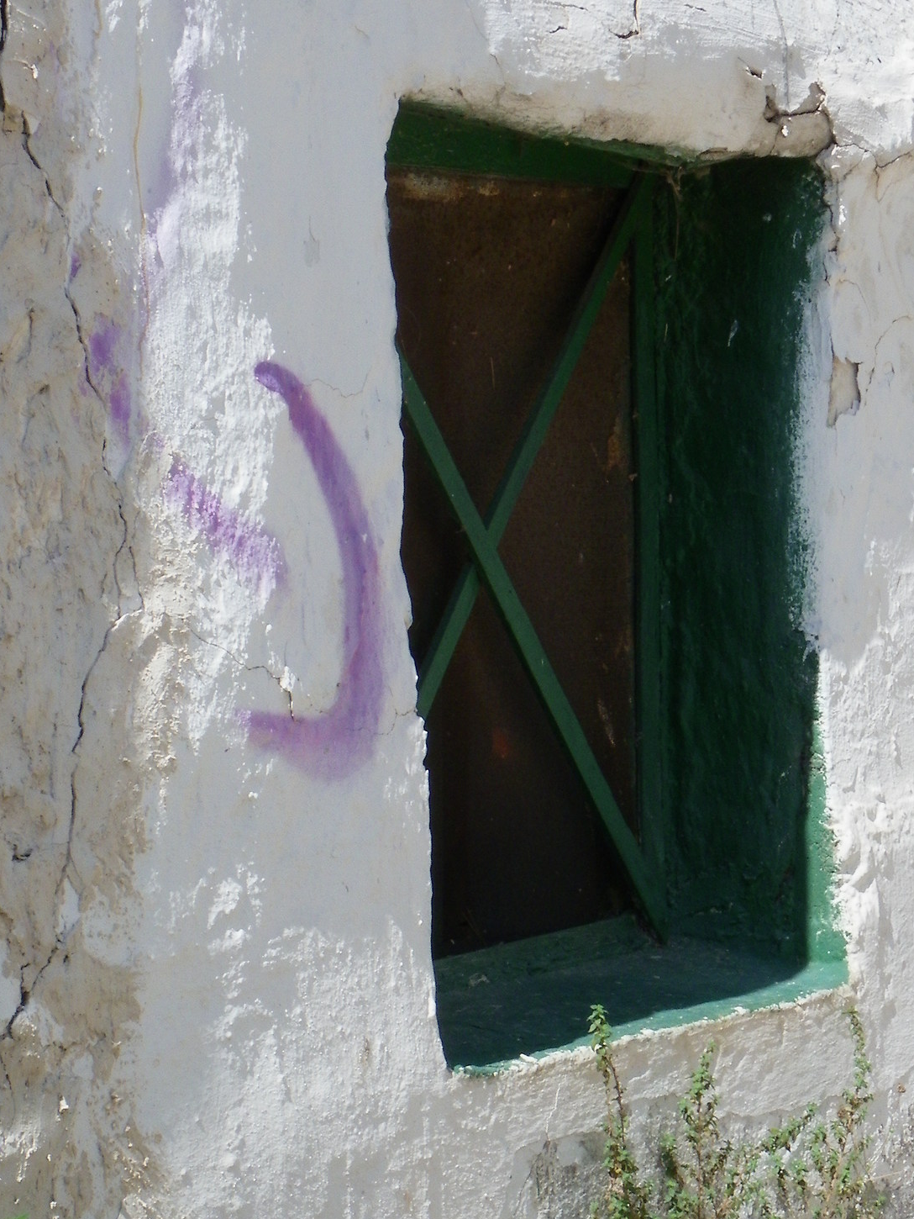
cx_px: 694
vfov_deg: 14.2
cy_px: 753
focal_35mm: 139
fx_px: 4892
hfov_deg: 10.6
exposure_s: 1/320
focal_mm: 14.9
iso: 100
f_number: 8
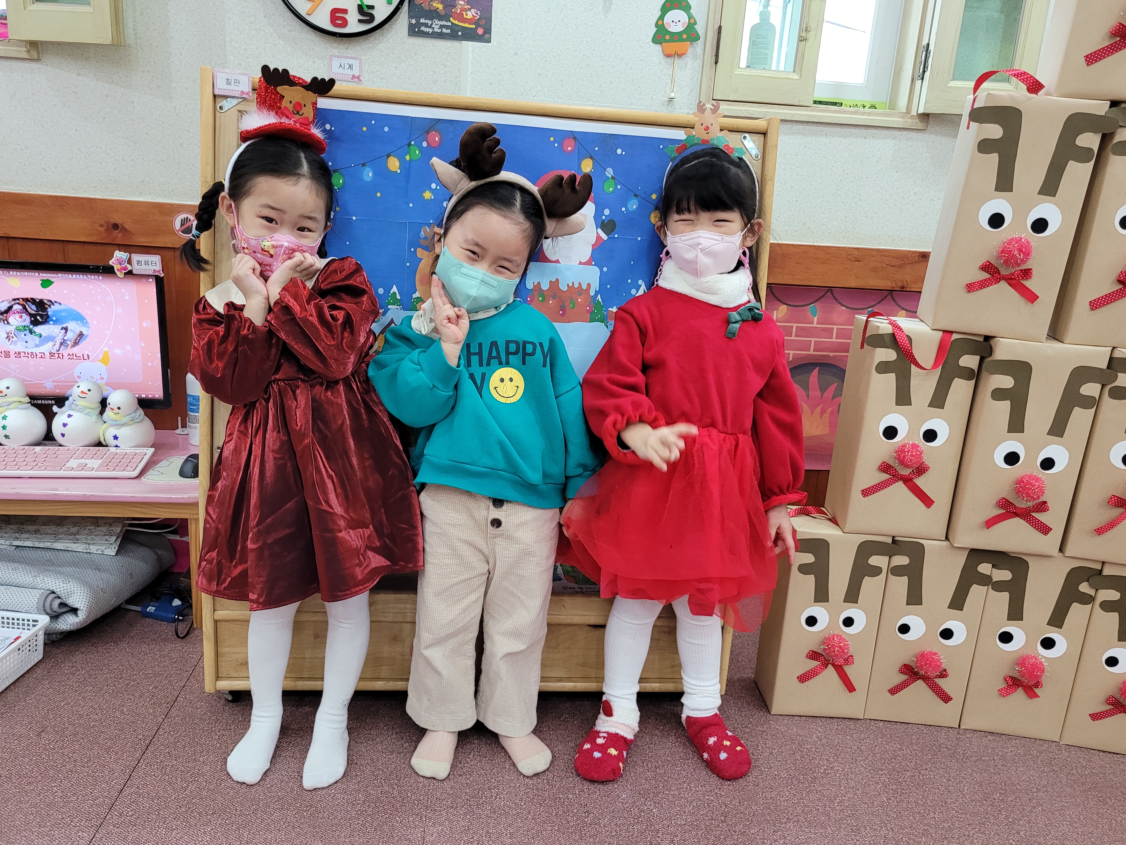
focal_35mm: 27
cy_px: 420
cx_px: 564
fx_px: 878
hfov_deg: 65.3
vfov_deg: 51.4
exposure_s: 1/120
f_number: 1.8
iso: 320
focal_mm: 5.4
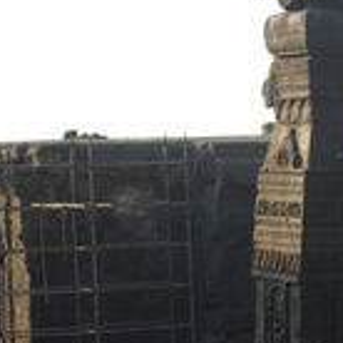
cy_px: 400
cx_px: 388
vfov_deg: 9.7
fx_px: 1995
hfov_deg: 9.7
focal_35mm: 178
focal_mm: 40
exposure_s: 1/60
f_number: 4.5
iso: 100
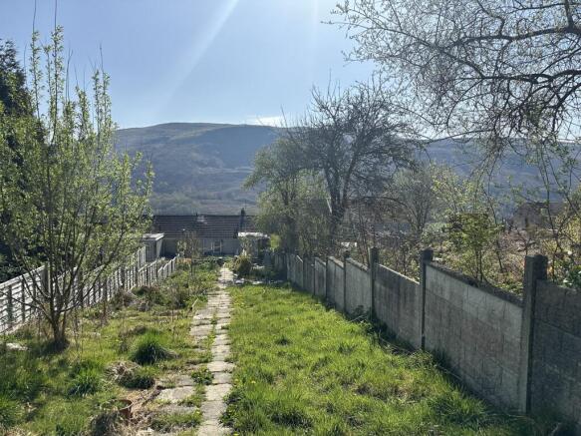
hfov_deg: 71.6
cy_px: 218
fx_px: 403
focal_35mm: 24
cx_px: 290
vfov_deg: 56.8
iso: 80
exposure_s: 1/6623
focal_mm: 6.86
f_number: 1.78
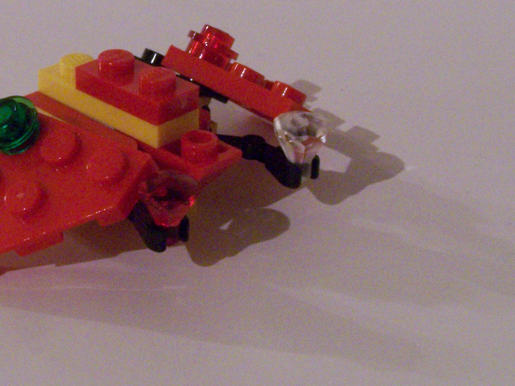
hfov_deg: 18.0
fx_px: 1621
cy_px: 92
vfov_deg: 13.5
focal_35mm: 109
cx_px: 144
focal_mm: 10.7
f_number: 8
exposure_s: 1/4
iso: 400
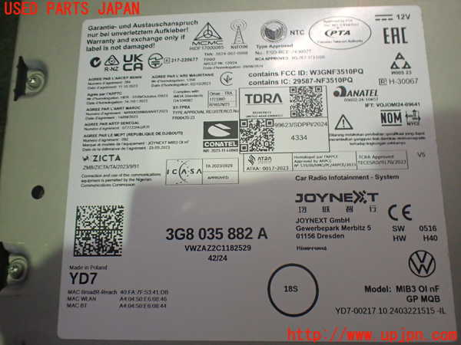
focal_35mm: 30
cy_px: 172
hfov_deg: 60.0
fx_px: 400
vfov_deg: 46.8
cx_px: 230
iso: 640
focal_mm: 5.4
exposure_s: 1/125
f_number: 2.3
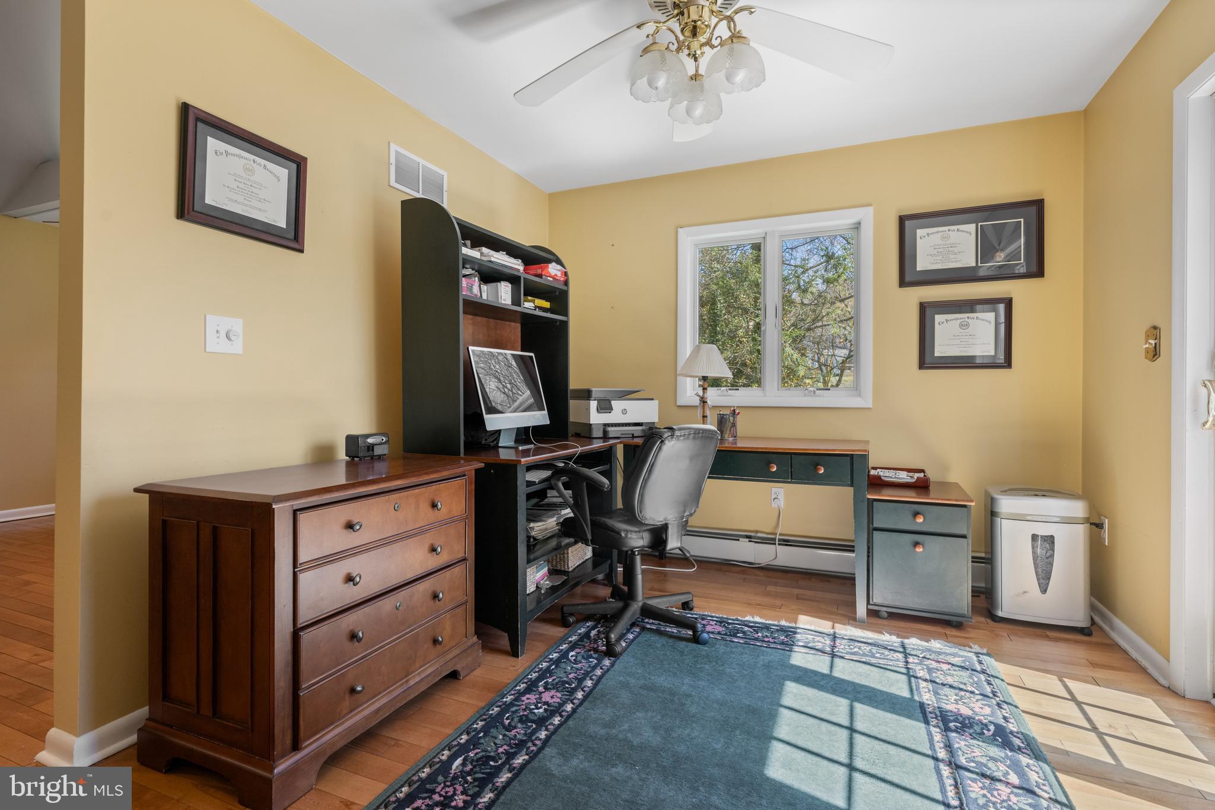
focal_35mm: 17
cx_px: 608
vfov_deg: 70.4
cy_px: 405
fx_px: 574
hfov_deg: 93.3
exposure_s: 1/15
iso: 400
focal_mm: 17
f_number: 7.1
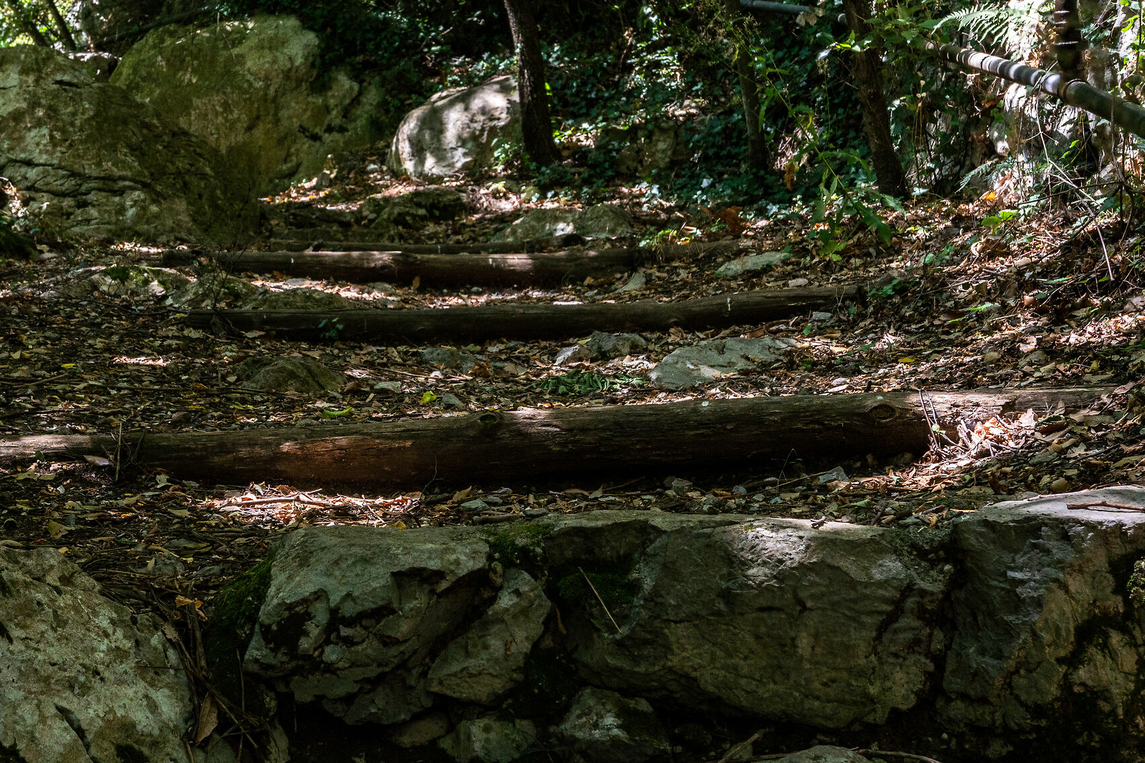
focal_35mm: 74
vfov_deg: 18.5
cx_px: 467
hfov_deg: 27.4
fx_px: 2344
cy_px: 306
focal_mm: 35
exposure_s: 1/125
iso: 400
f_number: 10
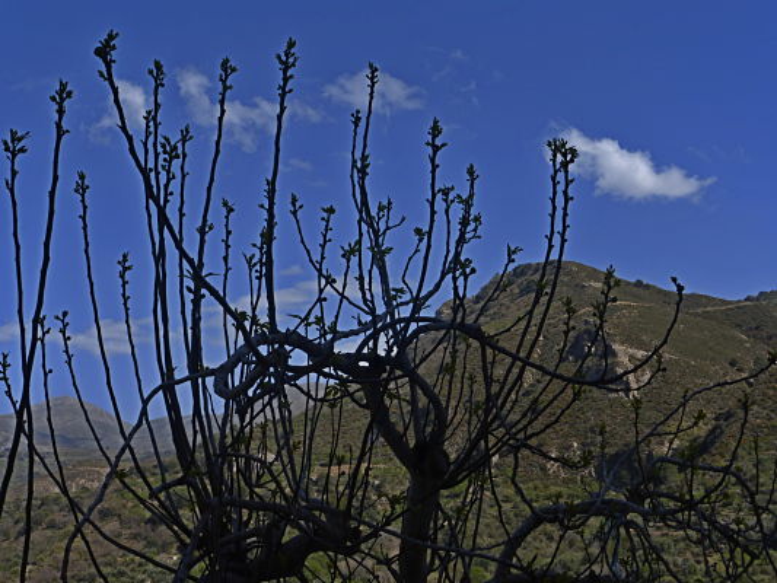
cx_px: 388
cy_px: 292
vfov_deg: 28.6
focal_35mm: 51
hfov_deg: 37.5
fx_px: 1145
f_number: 4.4
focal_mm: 9
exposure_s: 1/1000
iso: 100
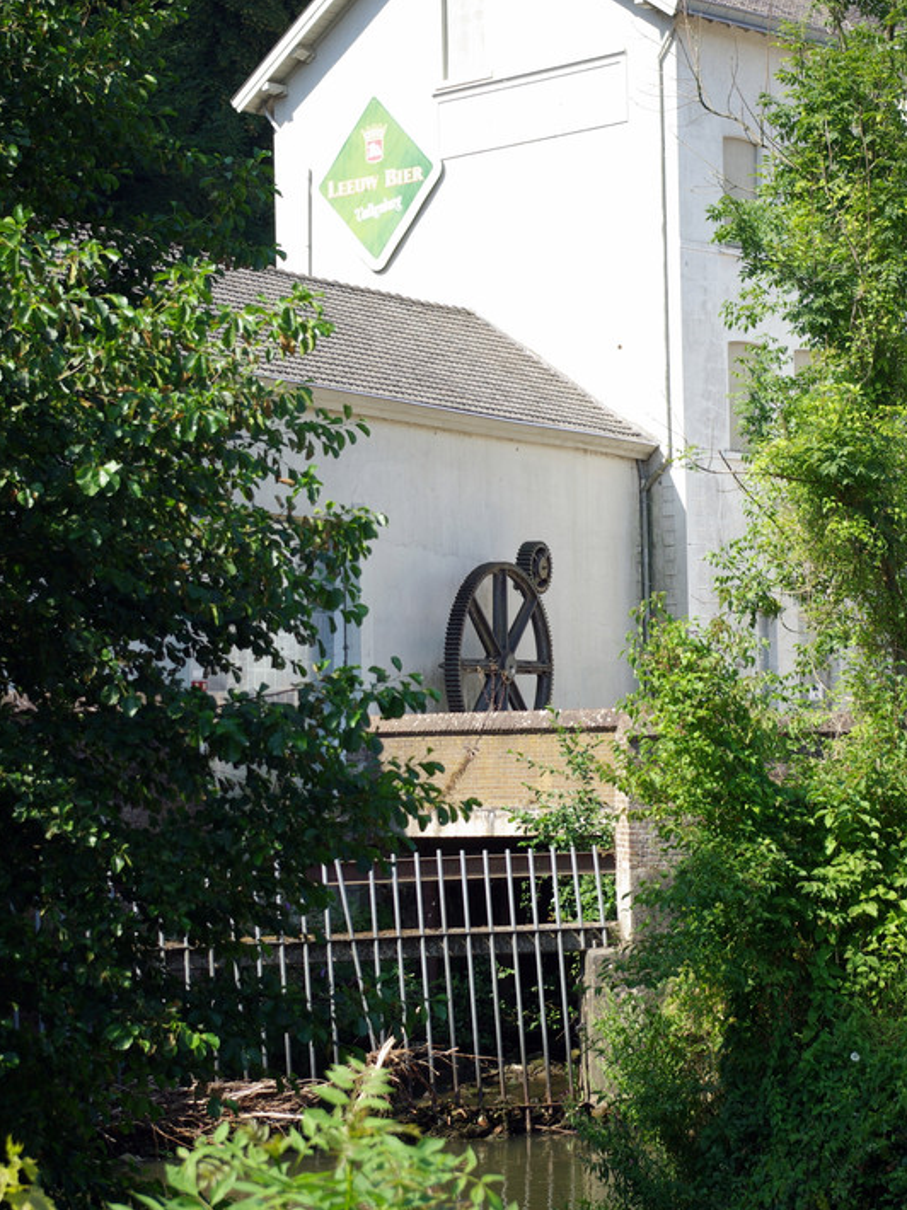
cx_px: 452
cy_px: 610
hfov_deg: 16.5
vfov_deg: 21.9
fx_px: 3130
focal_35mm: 90
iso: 100
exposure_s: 1/125
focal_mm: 55
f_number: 6.7
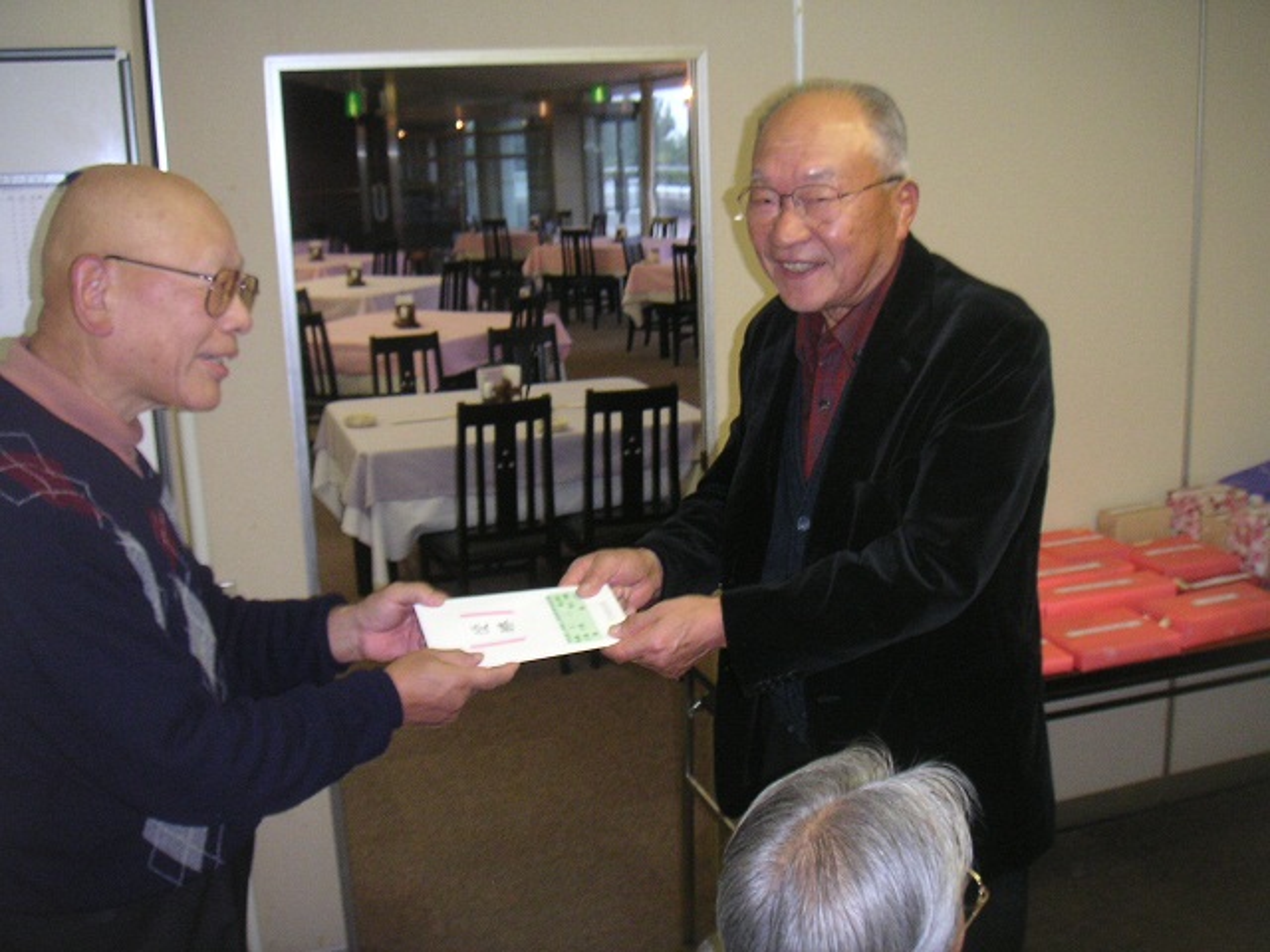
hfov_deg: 49.0
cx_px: 635
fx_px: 1394
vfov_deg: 37.7
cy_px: 476
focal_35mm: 38
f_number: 2.8
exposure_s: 1/45
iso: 160
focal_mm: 6
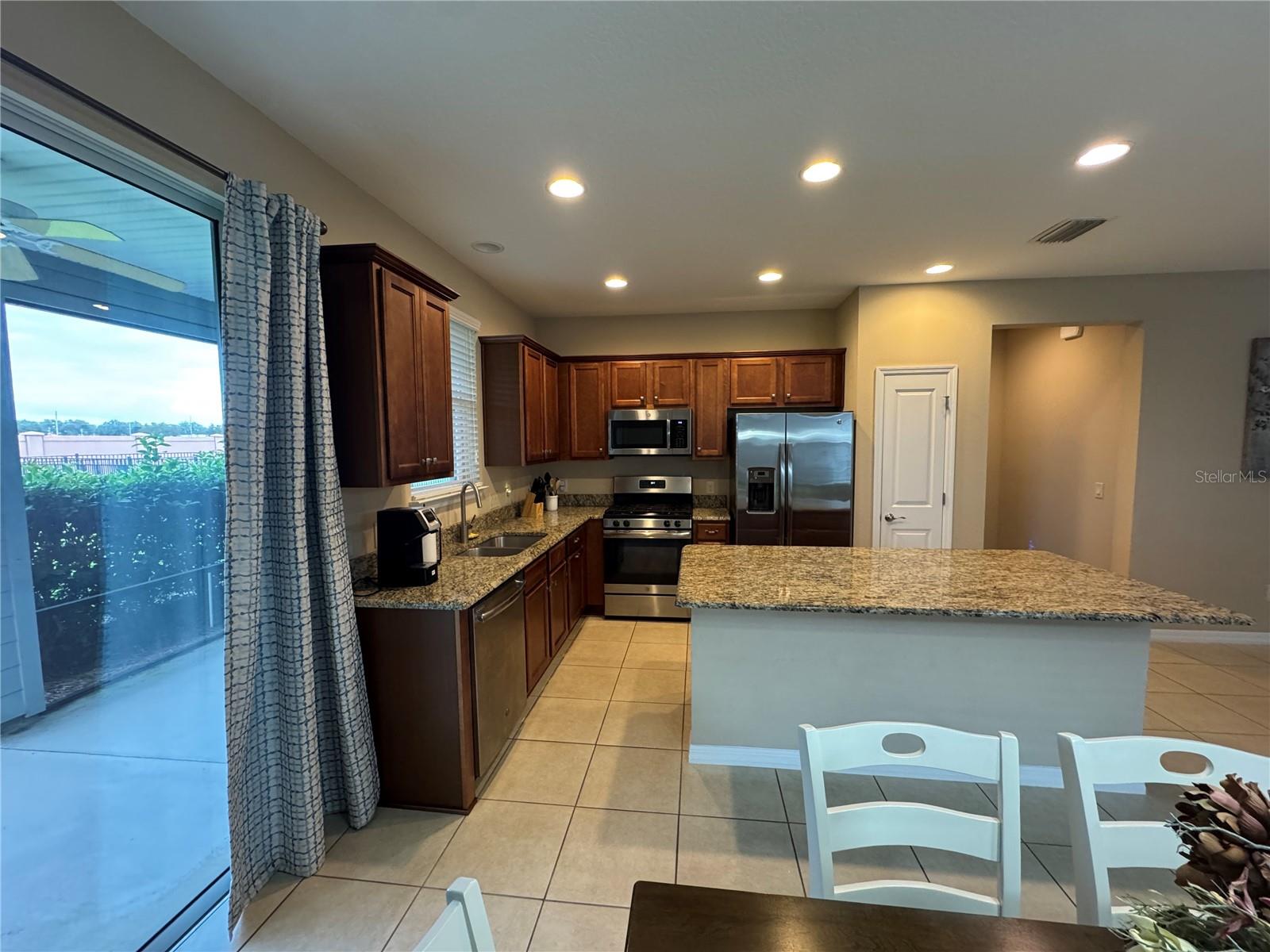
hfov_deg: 102.1
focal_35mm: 14
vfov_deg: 85.7
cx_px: 635
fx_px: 514
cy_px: 476
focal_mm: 2.22
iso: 400
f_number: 2.2
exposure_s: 1/60
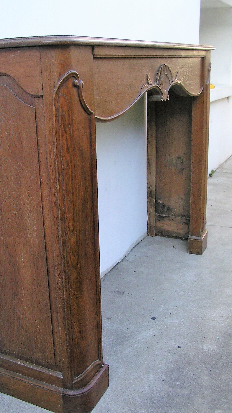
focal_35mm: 42
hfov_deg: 28.2
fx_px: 459
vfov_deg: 48.4
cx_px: 83
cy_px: 209
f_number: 5.6
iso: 80
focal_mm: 5.8
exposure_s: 1/50
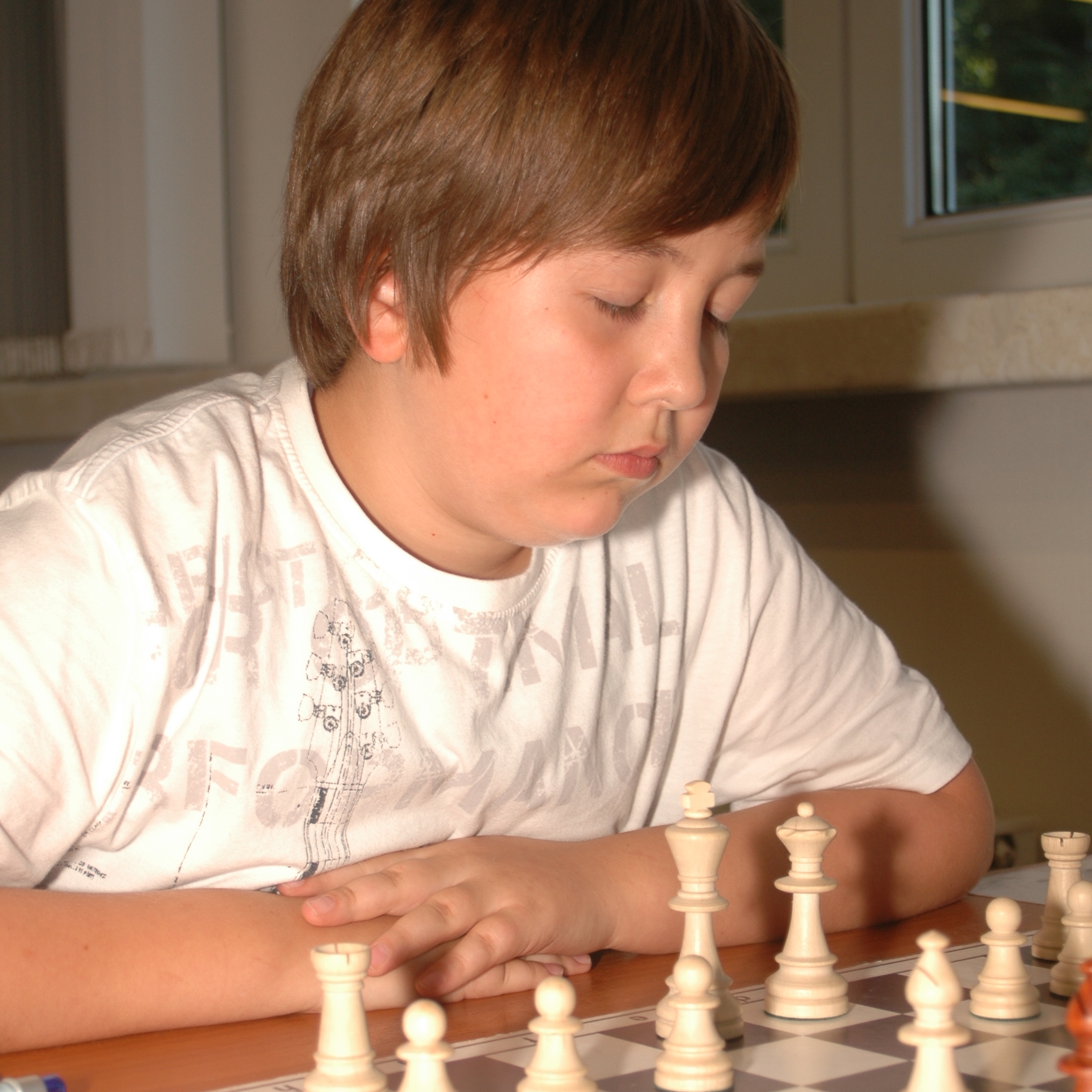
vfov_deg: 23.6
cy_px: 641
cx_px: 547
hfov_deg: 23.7
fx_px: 2605
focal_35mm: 73
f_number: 5
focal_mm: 38
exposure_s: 1/60
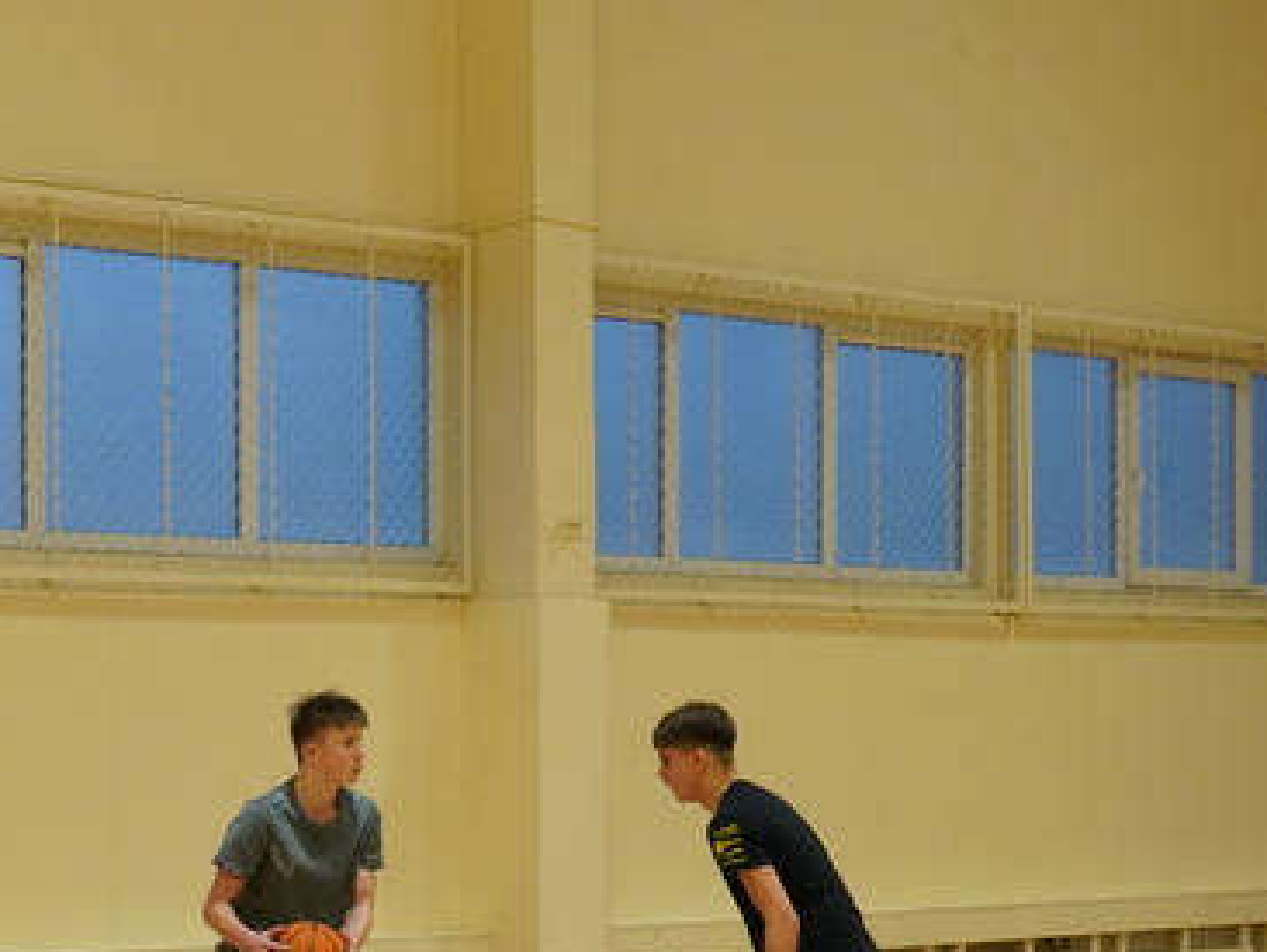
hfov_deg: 21.5
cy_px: 921
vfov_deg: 16.0
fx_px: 3333
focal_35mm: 91
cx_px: 504
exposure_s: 1/160
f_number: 4
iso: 1600
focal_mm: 28
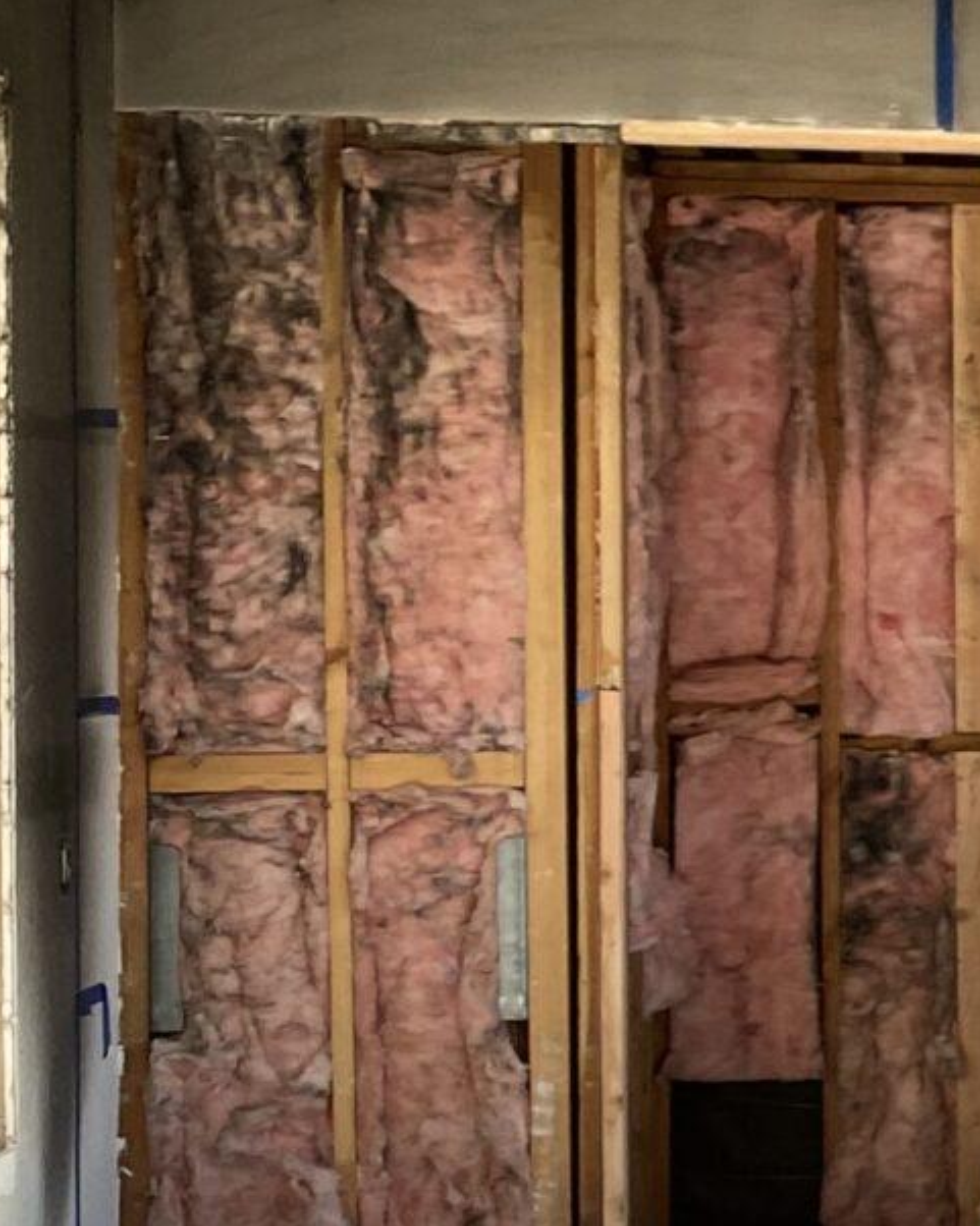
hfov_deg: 12.1
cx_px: 2141
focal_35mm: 108
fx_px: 3919
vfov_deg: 17.8
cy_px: 611
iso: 80
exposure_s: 1/120
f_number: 1.8
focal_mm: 4.25
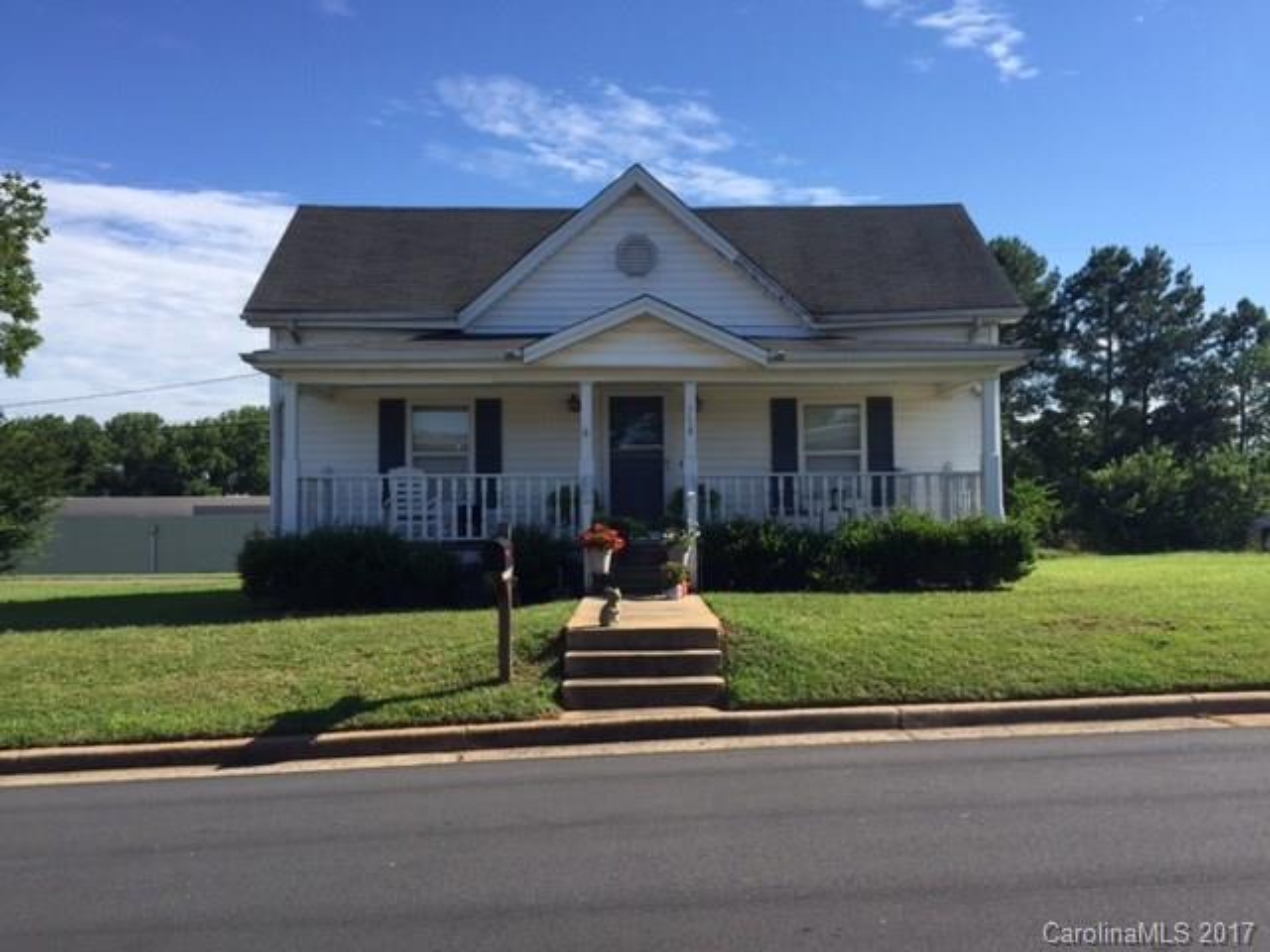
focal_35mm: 29
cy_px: 476
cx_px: 635
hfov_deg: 61.7
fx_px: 1064
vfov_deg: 48.2
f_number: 2.2
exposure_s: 1/1582
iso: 32
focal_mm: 4.15
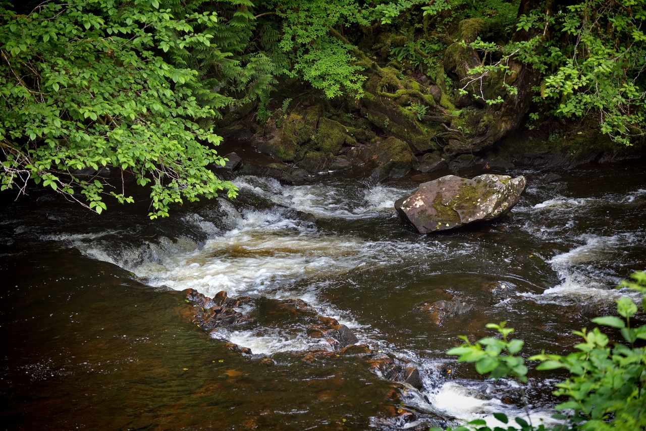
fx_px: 2010
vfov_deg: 12.2
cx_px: 323
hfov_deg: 18.3
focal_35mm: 112
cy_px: 216
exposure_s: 1/250
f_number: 4.8
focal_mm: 112
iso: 400
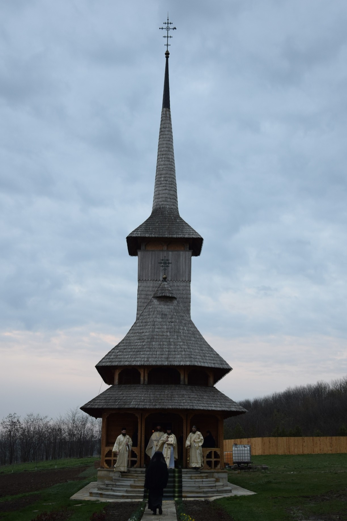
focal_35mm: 50
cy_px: 263
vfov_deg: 39.6
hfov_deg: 27.0
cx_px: 167
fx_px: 723
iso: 400
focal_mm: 32
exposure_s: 1/100
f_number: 5
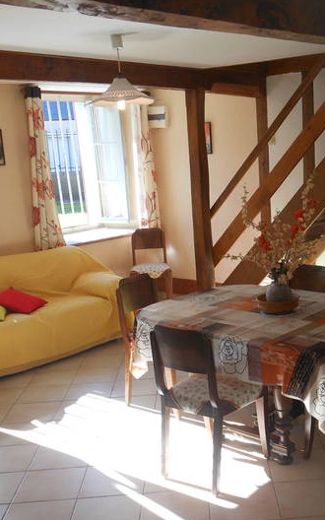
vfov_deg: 43.5
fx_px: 652
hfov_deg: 27.7
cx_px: 238
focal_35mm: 46
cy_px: 255
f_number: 3.3
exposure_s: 1/50
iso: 80
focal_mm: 5.2
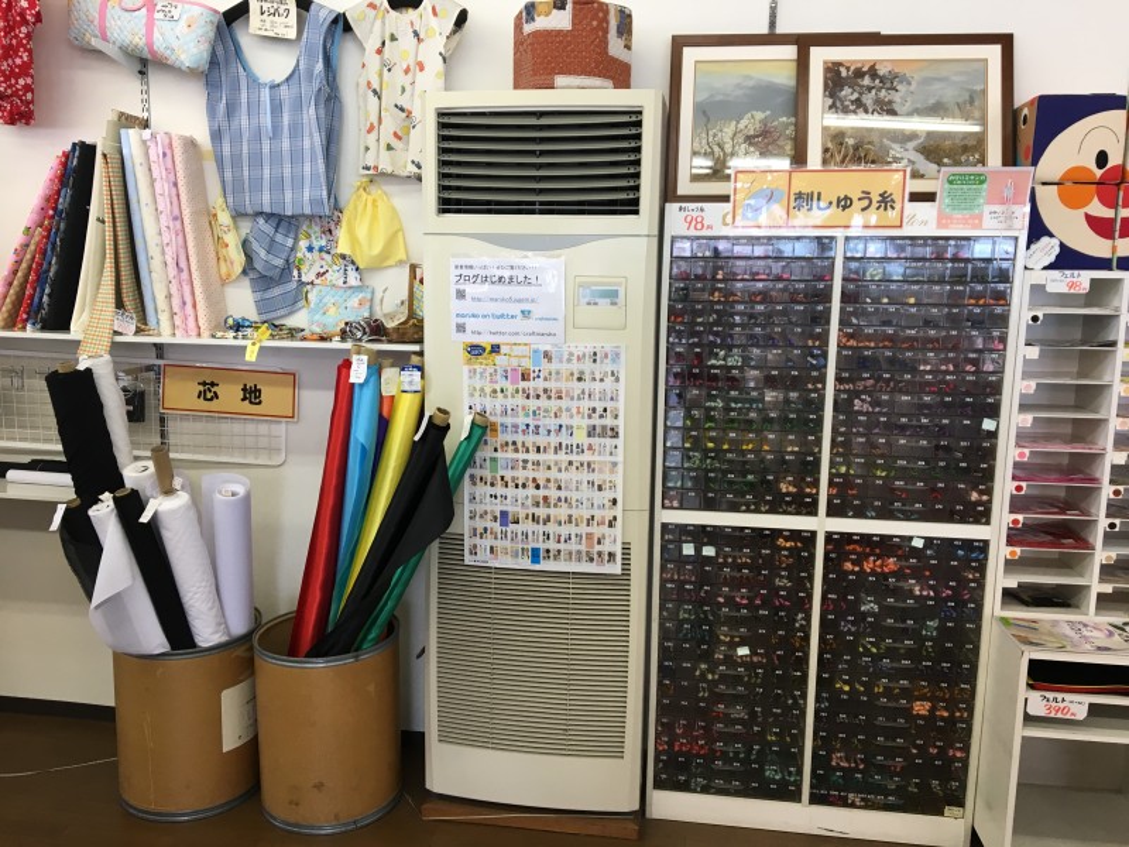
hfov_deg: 61.7
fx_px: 946
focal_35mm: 29
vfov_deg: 48.2
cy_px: 424
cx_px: 564
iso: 32
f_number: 2.2
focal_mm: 4.15
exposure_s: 1/30
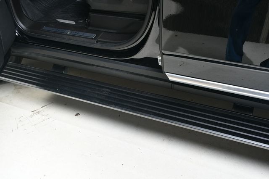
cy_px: 90
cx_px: 134
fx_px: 254
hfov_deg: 55.8
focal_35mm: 34
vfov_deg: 38.8
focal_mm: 23
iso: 100
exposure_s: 1/160
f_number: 6.3
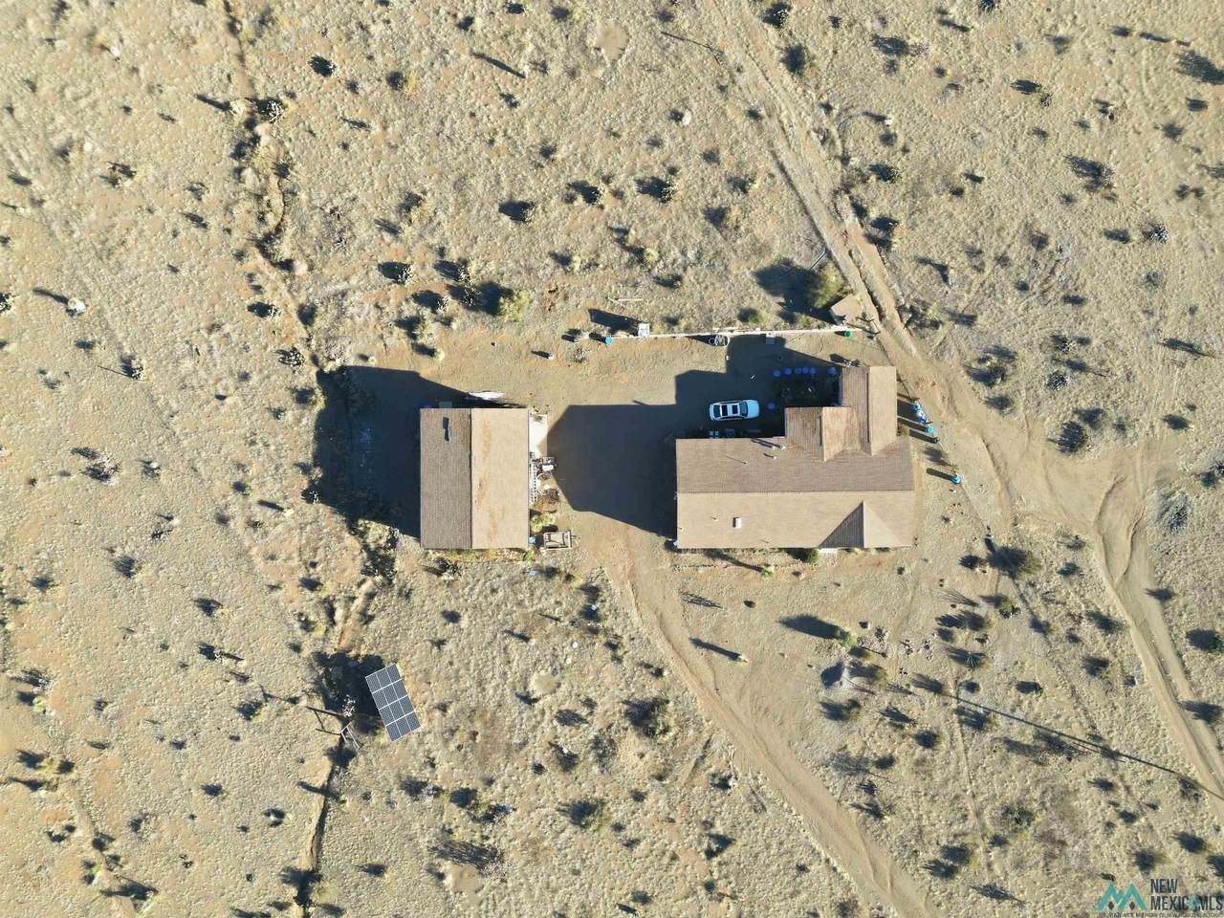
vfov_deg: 56.8
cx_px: 612
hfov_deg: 71.6
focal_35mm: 24
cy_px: 459
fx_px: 849
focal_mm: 6.7
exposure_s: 1/1000
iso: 110
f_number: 1.7
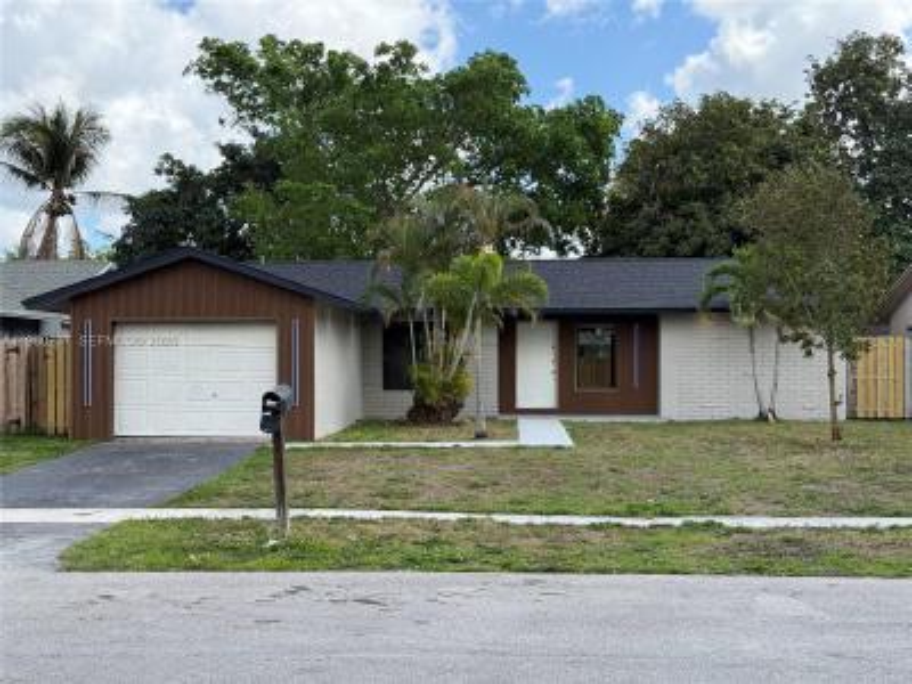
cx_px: 456
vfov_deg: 30.3
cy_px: 342
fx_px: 1265
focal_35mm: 48
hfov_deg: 39.7
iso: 100
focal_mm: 6.76
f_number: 1.78
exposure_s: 1/1931
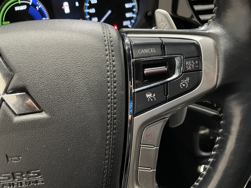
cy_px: 94
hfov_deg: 67.3
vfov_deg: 53.1
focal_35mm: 26
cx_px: 126
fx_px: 189
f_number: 1.6
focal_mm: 4.2
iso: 320
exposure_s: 1/33
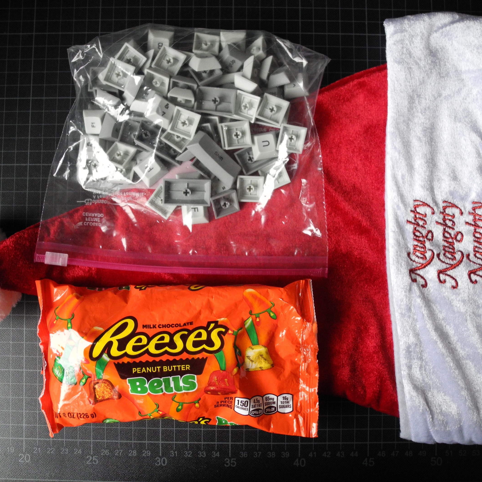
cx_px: 227
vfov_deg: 48.4
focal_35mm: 34
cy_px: 237
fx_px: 536
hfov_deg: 48.4
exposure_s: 1/14.6
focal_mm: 6
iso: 400
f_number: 2.8
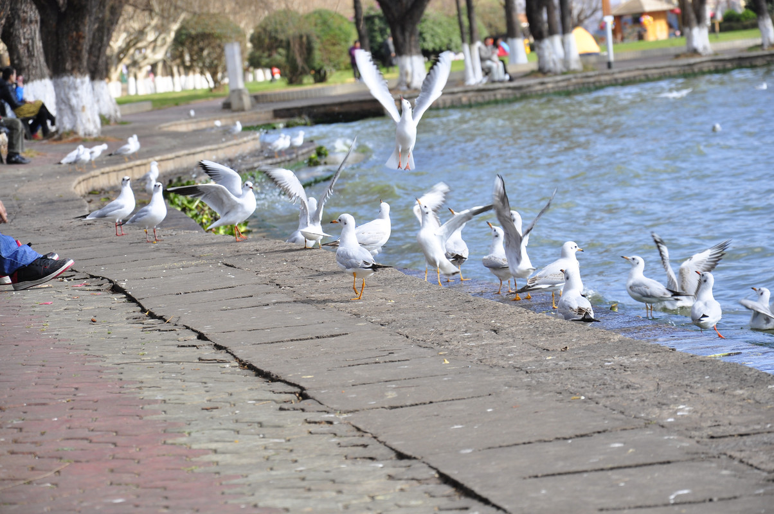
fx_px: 3383
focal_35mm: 158
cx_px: 387
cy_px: 257
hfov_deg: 13.1
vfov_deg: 8.7
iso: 200
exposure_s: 1/320
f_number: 7.1
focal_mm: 105
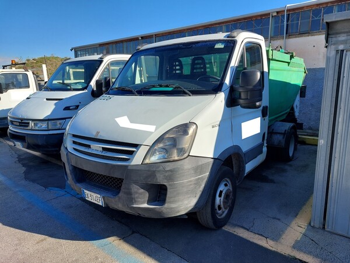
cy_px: 132
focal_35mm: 25
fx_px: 253
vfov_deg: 54.9
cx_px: 175
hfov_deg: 69.4
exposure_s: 1/729
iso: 25
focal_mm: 5.23
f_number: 1.8
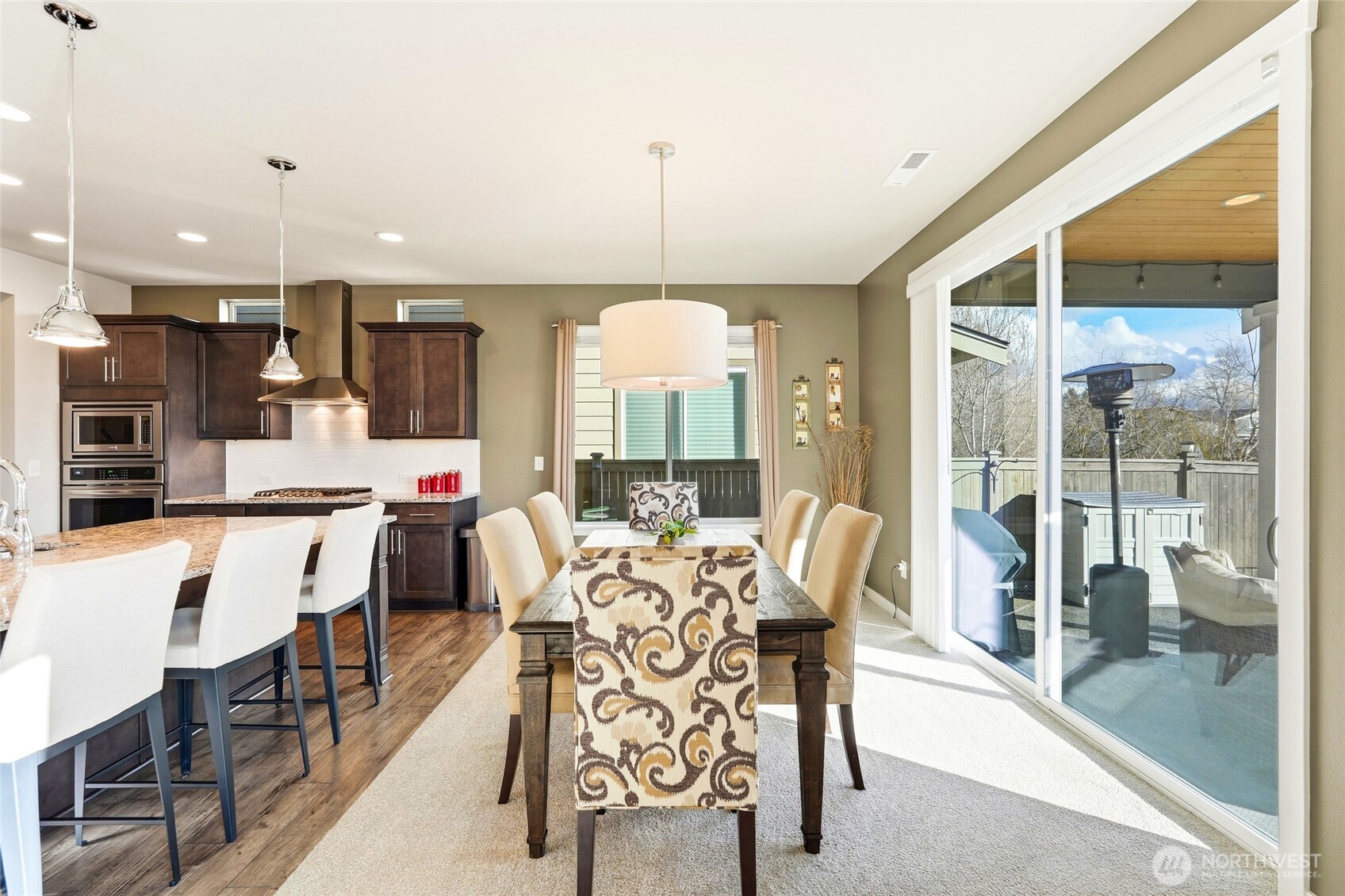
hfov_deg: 96.7
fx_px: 598
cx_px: 672
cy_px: 448
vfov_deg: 73.7
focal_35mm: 16
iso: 400
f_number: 9
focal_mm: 16
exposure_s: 1/1000
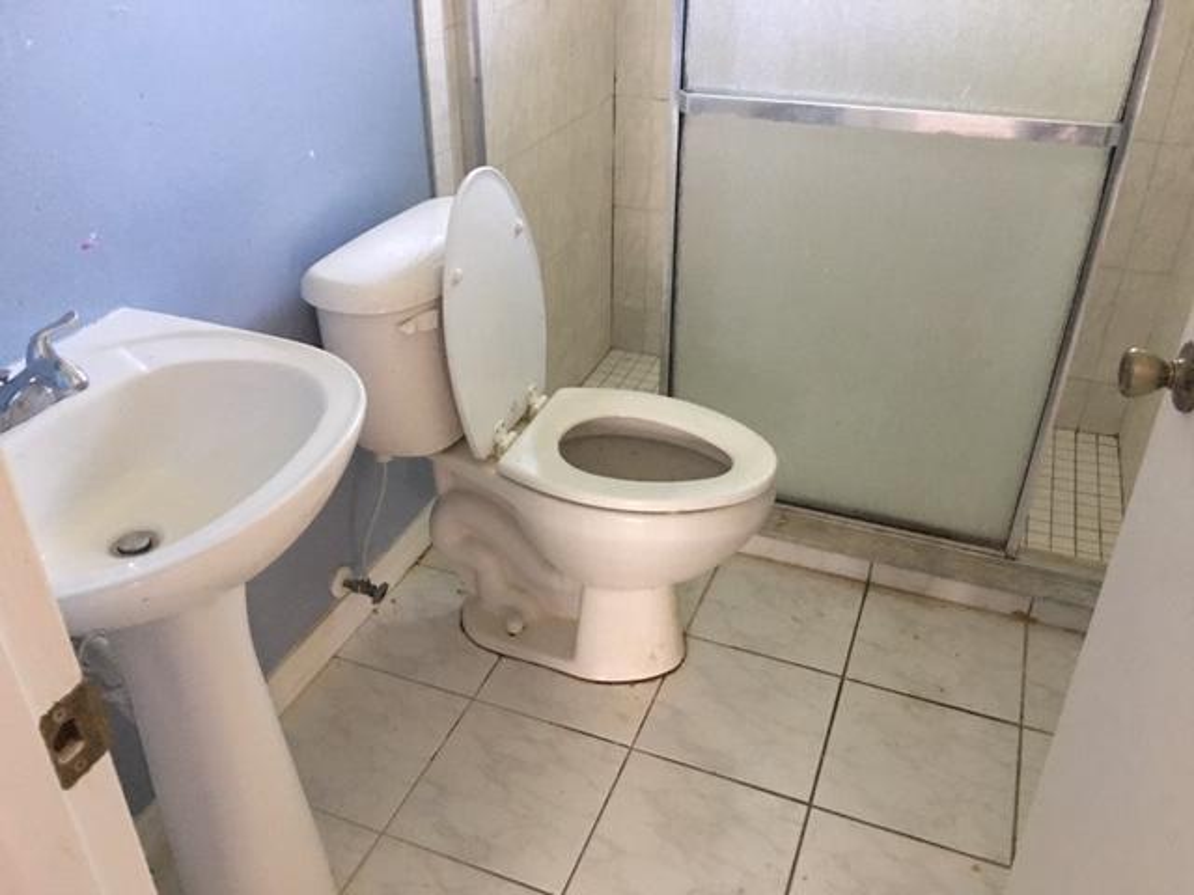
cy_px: 448
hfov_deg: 61.7
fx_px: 1000
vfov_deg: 48.2
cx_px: 597
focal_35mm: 29
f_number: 2.2
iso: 200
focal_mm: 4.15
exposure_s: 1/8
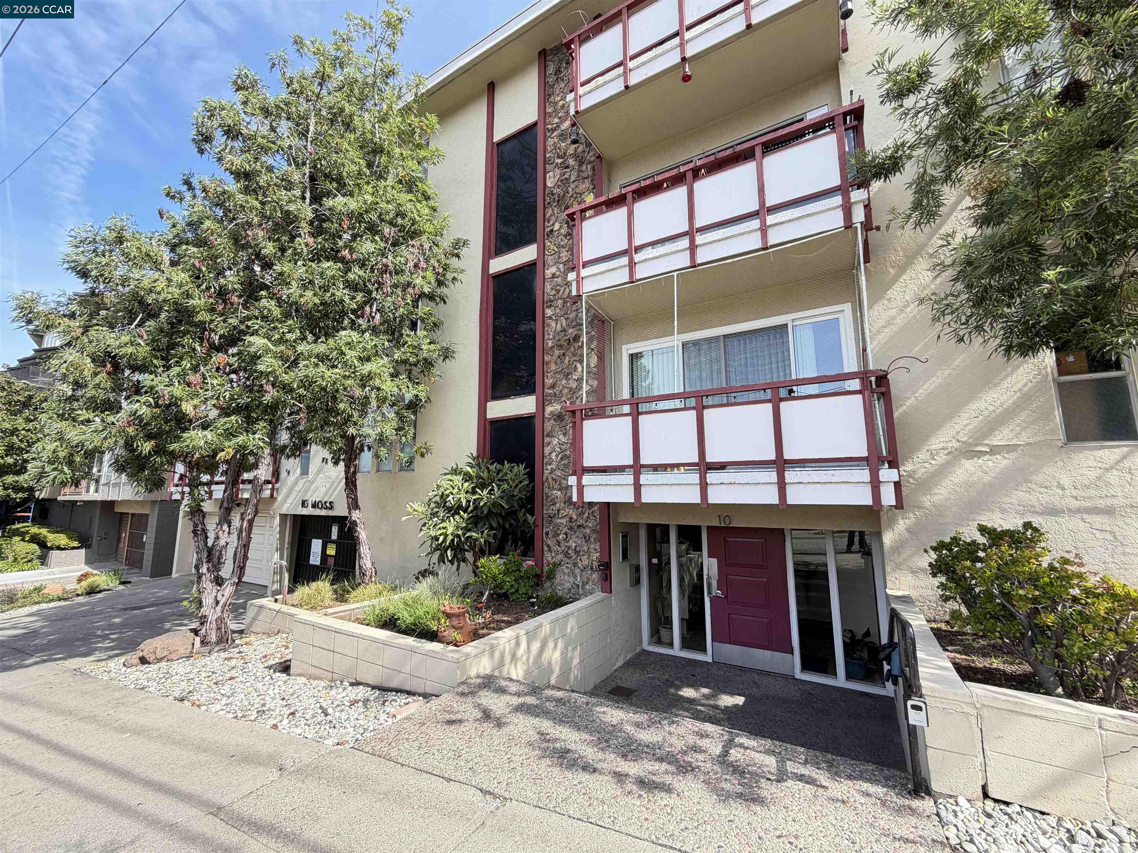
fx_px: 460
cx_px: 569
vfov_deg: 85.7
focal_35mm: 14
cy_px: 426
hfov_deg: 102.1
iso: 50
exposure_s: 1/324
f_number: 2.2
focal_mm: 2.22
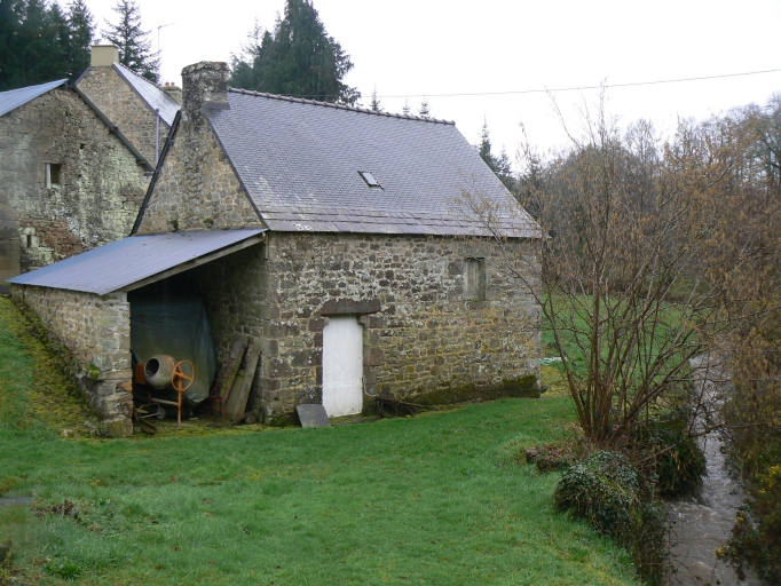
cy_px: 293
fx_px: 813
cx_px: 390
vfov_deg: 39.7
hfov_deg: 51.3
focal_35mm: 36
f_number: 3.6
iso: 80
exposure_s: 1/60
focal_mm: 6
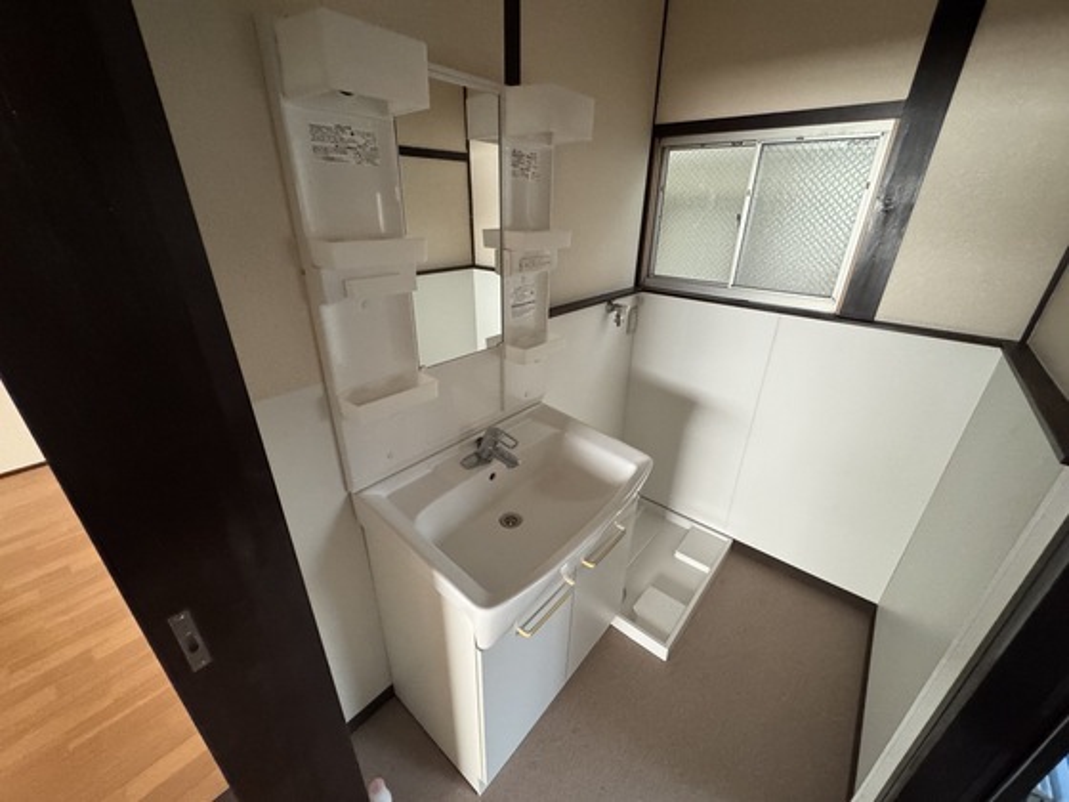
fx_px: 432
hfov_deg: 102.1
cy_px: 401
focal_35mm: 14
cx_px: 534
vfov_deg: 85.7
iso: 800
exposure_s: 1/60
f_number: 2.2
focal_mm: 2.22
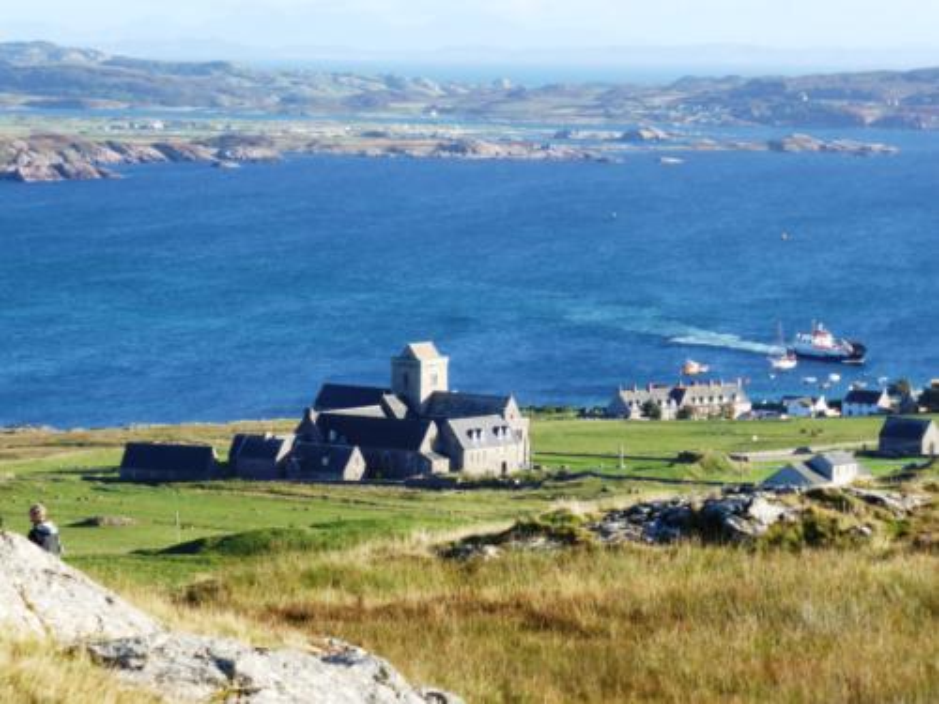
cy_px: 352
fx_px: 4096
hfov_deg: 13.1
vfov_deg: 9.8
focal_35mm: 151
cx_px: 470
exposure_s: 1/200
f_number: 5.4
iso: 100
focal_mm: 24.4
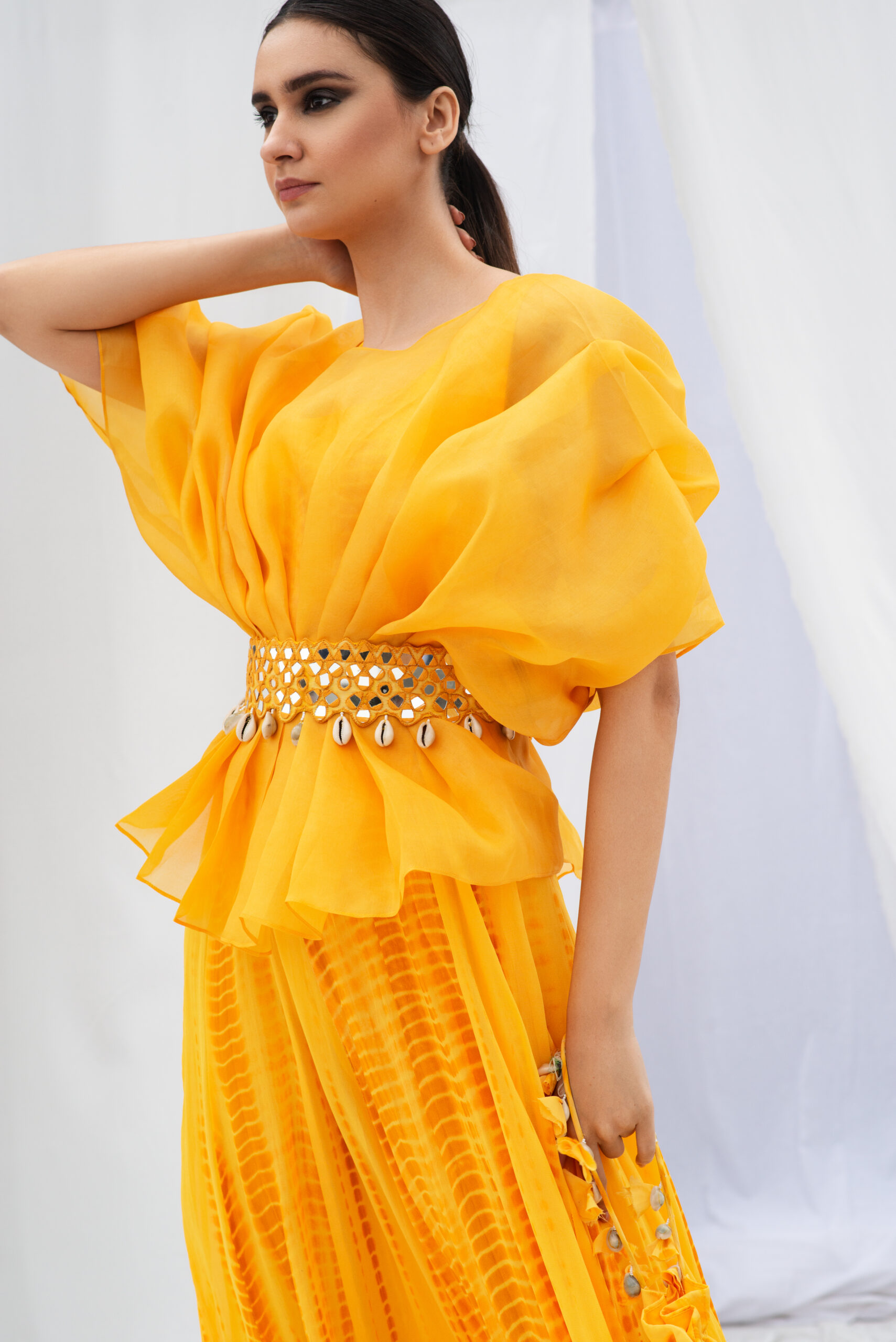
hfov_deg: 16.1
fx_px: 3170
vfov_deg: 23.9
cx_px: 448
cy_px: 671
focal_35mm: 85
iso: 250
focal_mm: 85
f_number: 7.1
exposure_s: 1/160
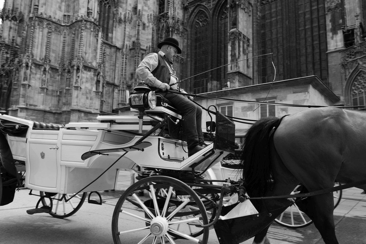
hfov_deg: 65.5
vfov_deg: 46.4
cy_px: 122
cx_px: 183
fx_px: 285
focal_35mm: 28
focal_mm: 28
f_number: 8
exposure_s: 1/160
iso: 100
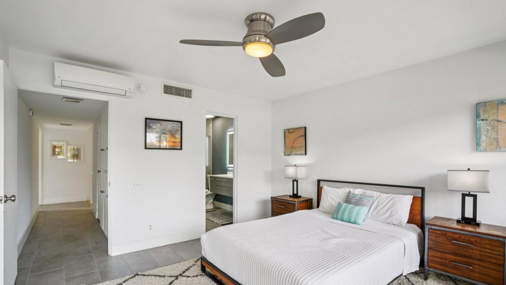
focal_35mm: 17
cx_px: 256
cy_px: 164
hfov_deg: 95.9
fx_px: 228
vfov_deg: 63.6
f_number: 8
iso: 250
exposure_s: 1/30
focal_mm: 16
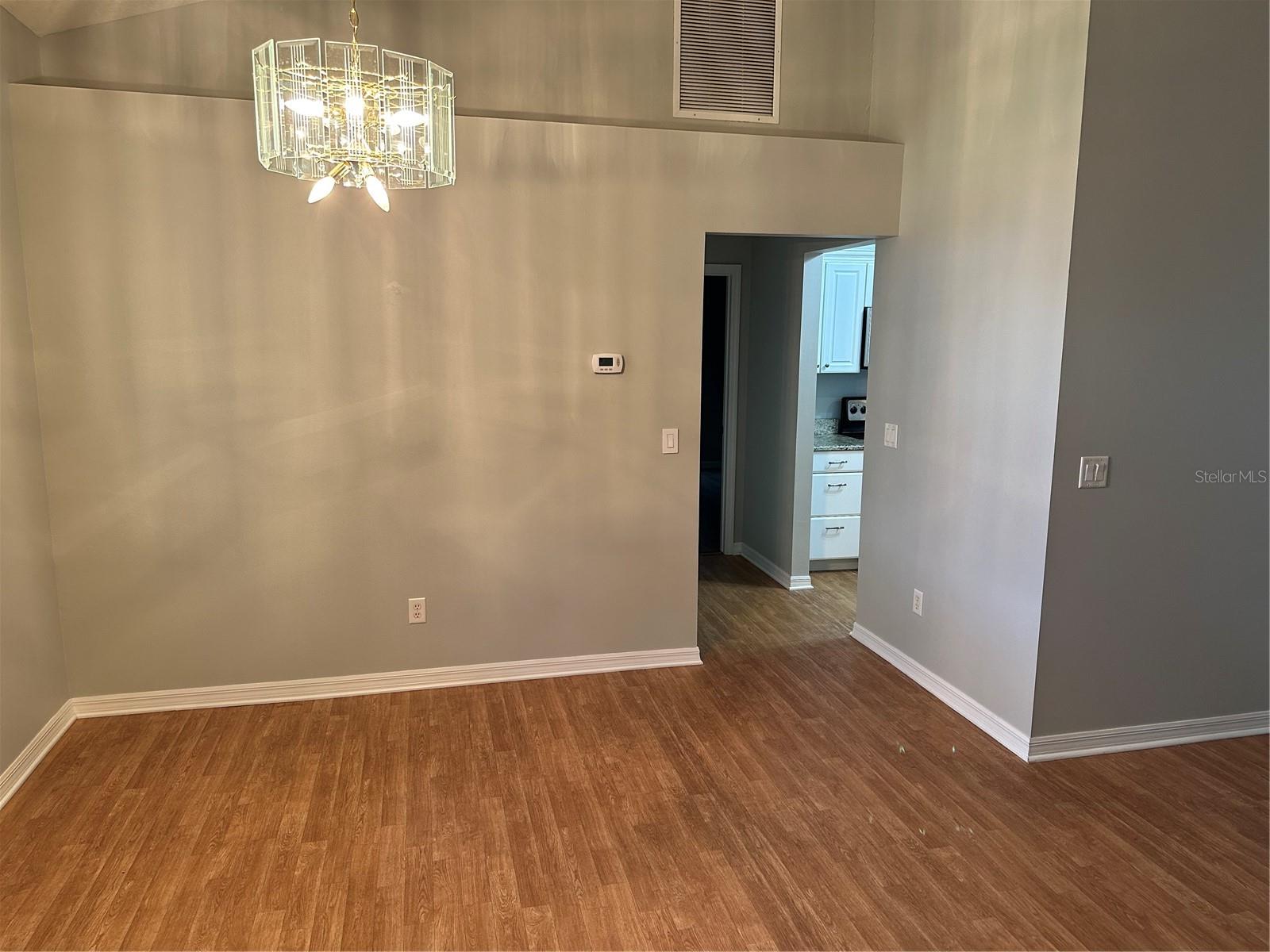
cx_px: 635
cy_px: 476
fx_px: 881
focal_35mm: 24
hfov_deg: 71.6
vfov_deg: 56.8
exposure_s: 1/60
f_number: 1.78
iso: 200
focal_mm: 6.86
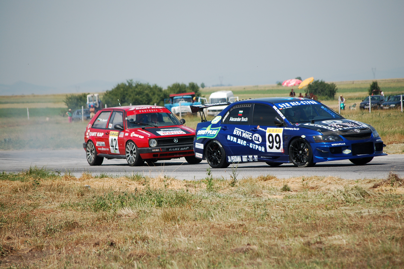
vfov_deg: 6.8
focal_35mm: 202
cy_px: 134
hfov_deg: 10.2
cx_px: 202
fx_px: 2270
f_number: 5
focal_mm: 135
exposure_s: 1/1250
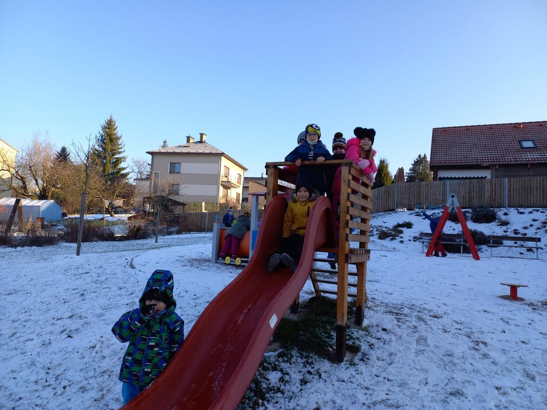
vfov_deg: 54.9
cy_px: 205
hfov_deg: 69.4
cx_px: 274
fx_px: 395
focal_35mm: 25
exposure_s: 1/418
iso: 50
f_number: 1.8
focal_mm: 4.65
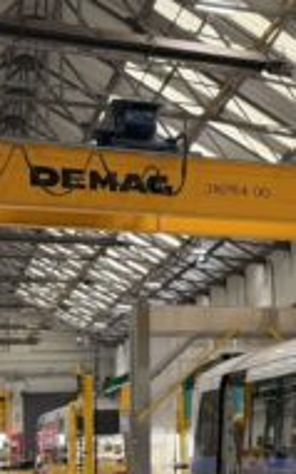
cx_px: 684
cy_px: 340
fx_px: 1035
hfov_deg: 12.9
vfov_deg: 25.6
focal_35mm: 80
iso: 200
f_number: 1.78
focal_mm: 6.76
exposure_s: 1/66
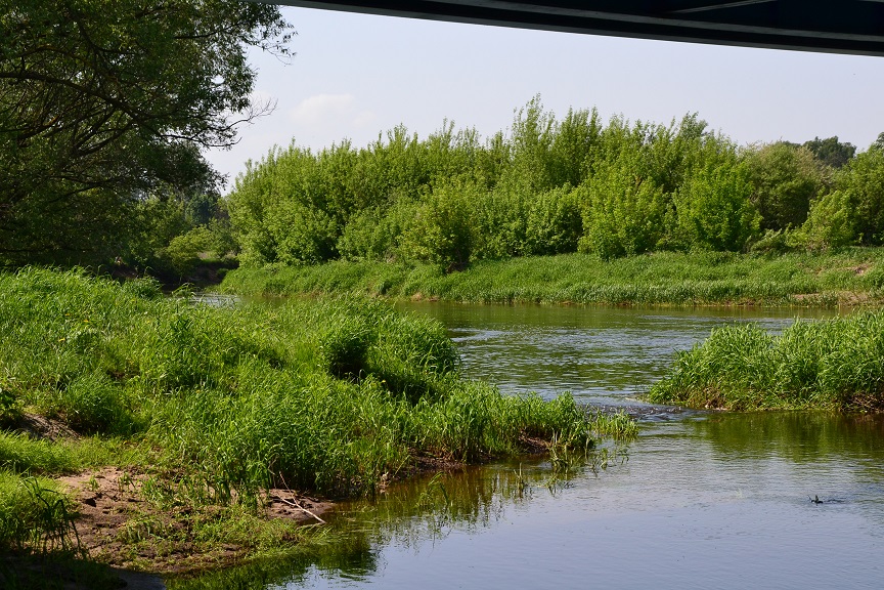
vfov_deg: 17.5
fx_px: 1915
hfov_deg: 26.0
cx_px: 442
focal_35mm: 78
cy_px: 295
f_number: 11
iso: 400
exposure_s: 1/400
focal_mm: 52
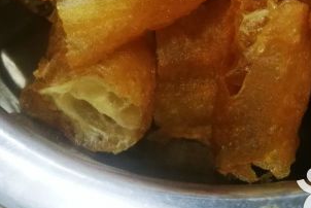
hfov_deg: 30.8
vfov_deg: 20.0
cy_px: -25
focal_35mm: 65
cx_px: 195
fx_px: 562
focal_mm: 4.5
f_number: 2.2
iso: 250
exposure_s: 1/33.3
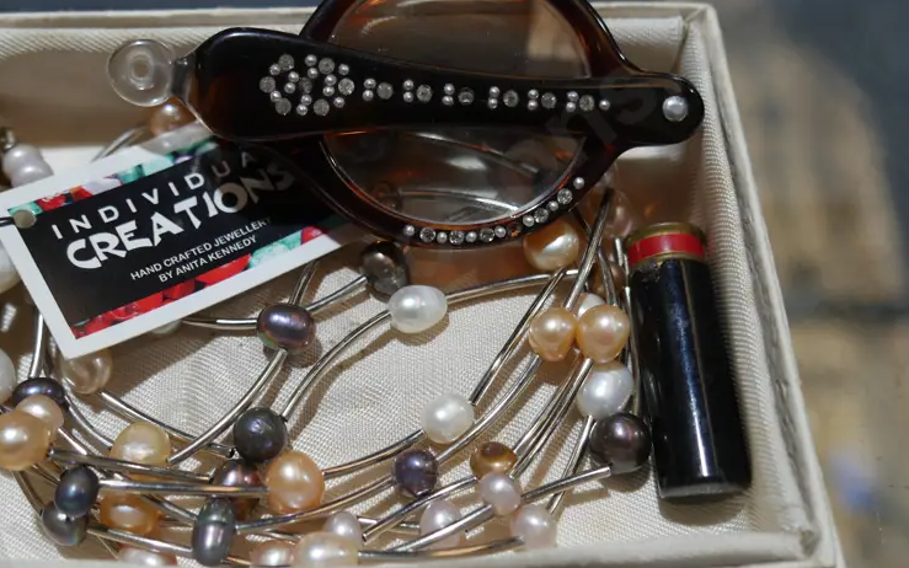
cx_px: 381
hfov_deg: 42.5
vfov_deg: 27.4
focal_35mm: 47
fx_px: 1164
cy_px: 278
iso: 200
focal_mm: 16
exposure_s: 1/125
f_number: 3.6
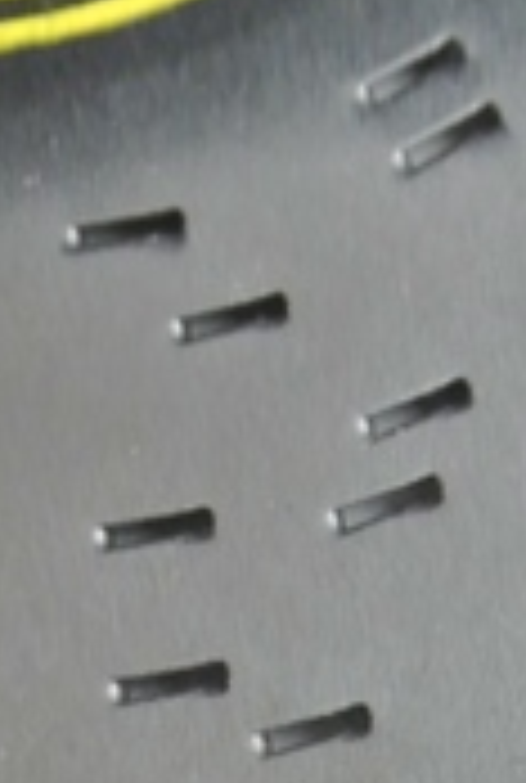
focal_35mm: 172
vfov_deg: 11.1
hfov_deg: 8.0
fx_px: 3747
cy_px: 1404
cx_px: 267
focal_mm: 11.4
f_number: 3.5
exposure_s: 1/40
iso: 800
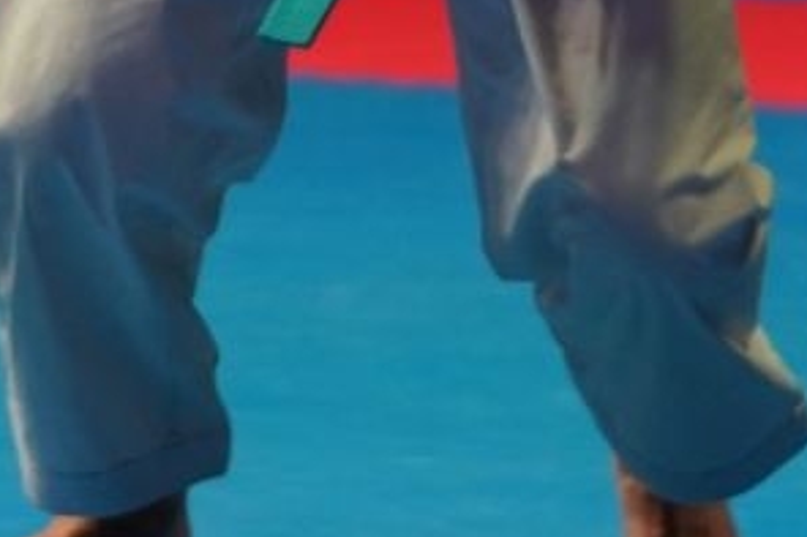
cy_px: -793
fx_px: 16354
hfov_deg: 2.8
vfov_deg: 1.9
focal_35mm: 730
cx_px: -668
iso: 640
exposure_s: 1/500
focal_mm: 120
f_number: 2.8
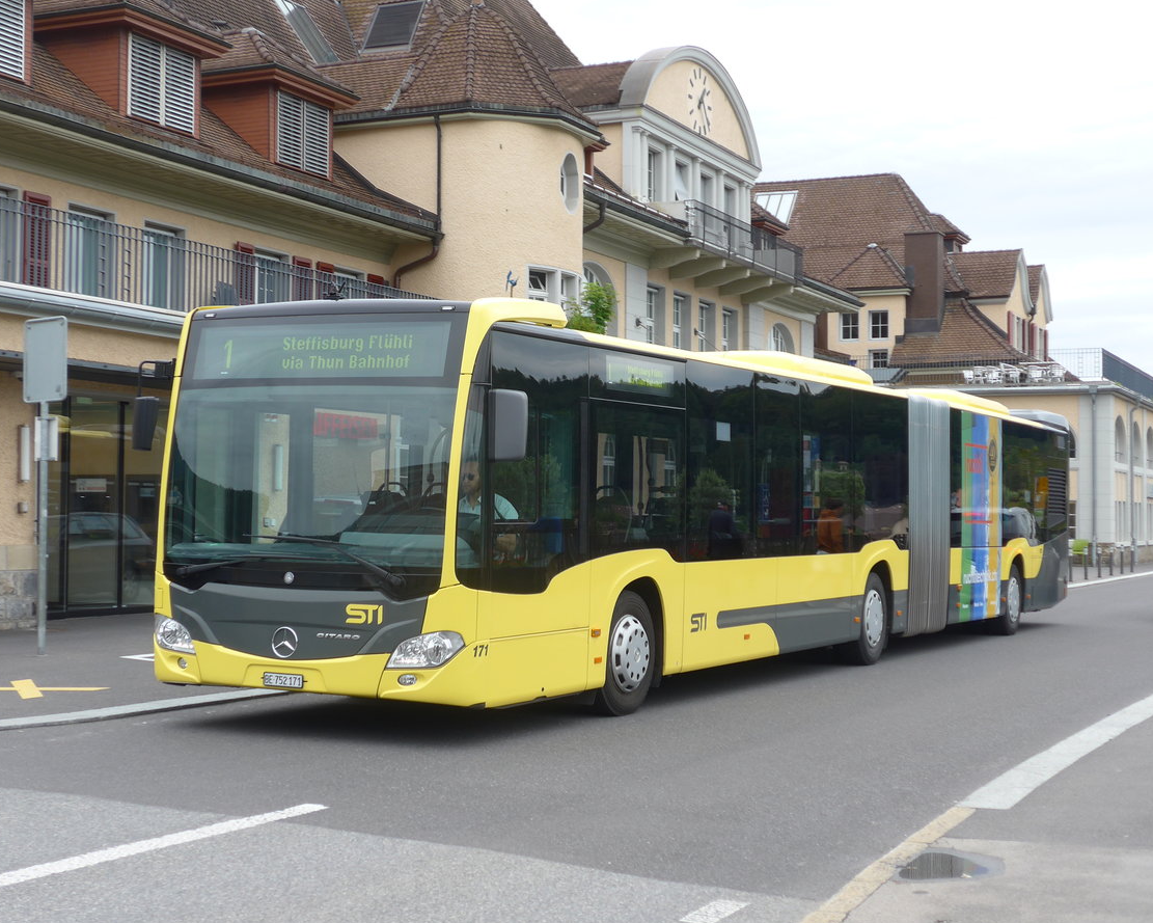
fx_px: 1979
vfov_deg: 26.2
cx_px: 541
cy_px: 465
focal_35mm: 58
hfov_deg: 32.5
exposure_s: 1/320
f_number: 3.4
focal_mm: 11.3
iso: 80
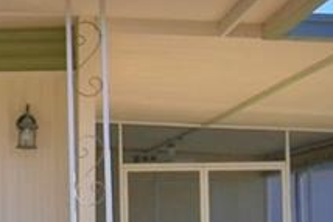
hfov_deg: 17.1
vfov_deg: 12.2
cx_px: -110
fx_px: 1037
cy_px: 179
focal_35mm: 112
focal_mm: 10
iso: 100
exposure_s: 1/1250
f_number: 4.5
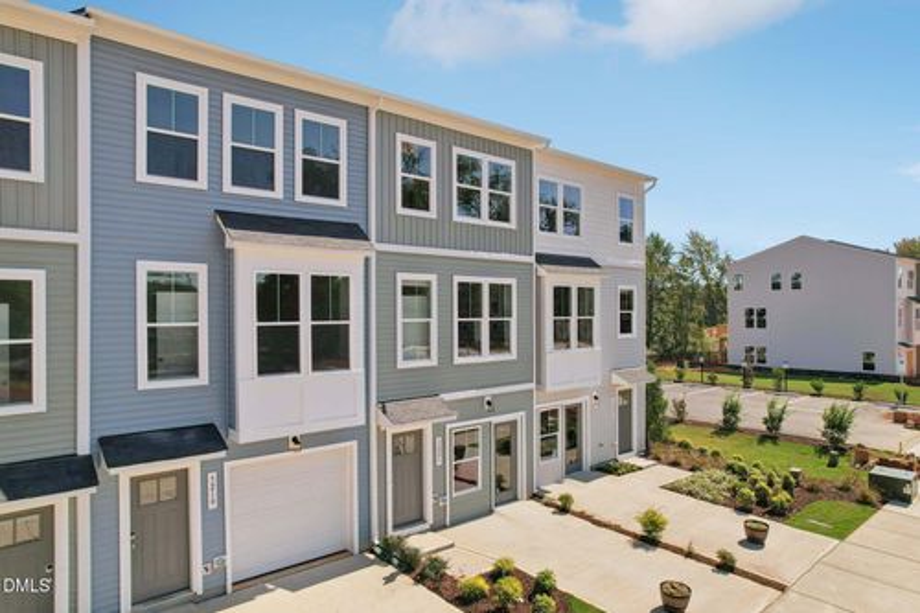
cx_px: 460
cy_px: 306
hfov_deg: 78.6
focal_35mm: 22
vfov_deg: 57.2
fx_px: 562
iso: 100
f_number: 2.8
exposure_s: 1/240
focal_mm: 8.4
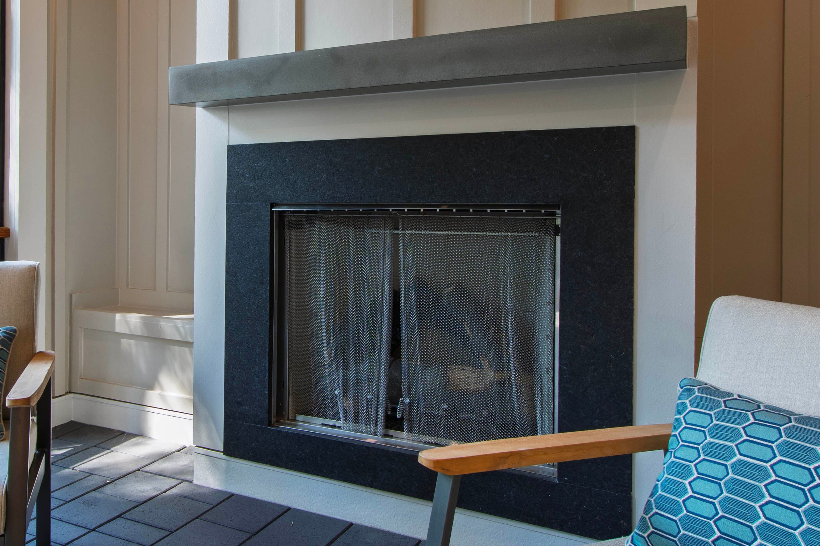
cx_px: 296
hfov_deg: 62.6
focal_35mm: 29
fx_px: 661
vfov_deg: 44.7
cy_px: 214
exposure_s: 1/2.5
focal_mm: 10
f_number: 8
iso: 100
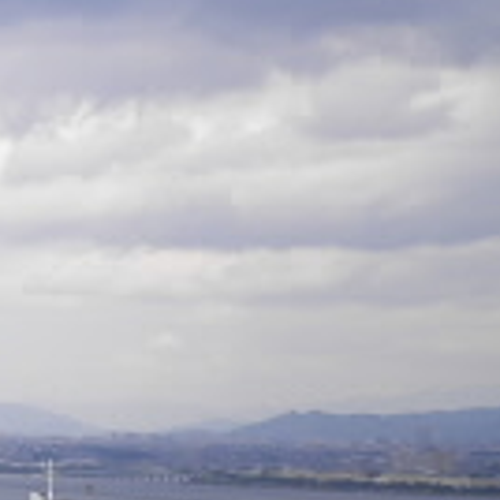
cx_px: -187
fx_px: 2794
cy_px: 437
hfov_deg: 10.0
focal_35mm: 171
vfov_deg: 10.2
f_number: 5.3
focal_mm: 11.7
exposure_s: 1/250
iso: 64
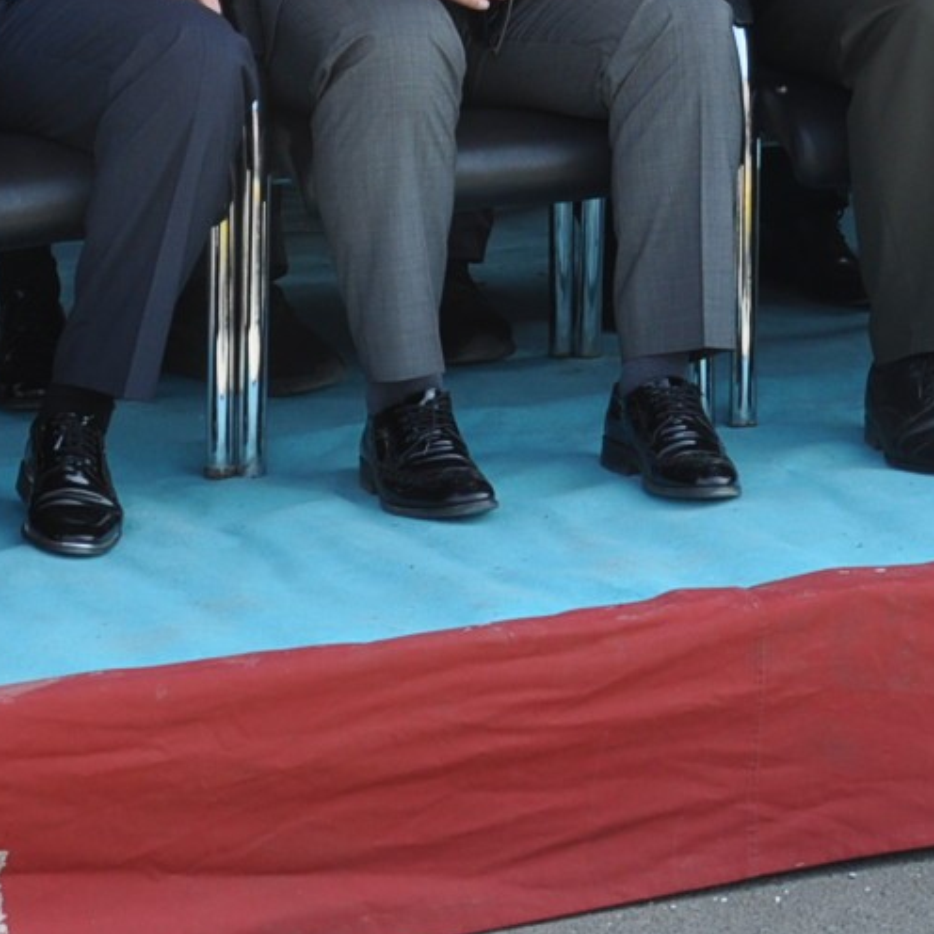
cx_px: 1301
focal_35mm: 143
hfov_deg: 11.8
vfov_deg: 11.9
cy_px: -296
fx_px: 4365
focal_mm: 26
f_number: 6.3
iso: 200
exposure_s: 1/160
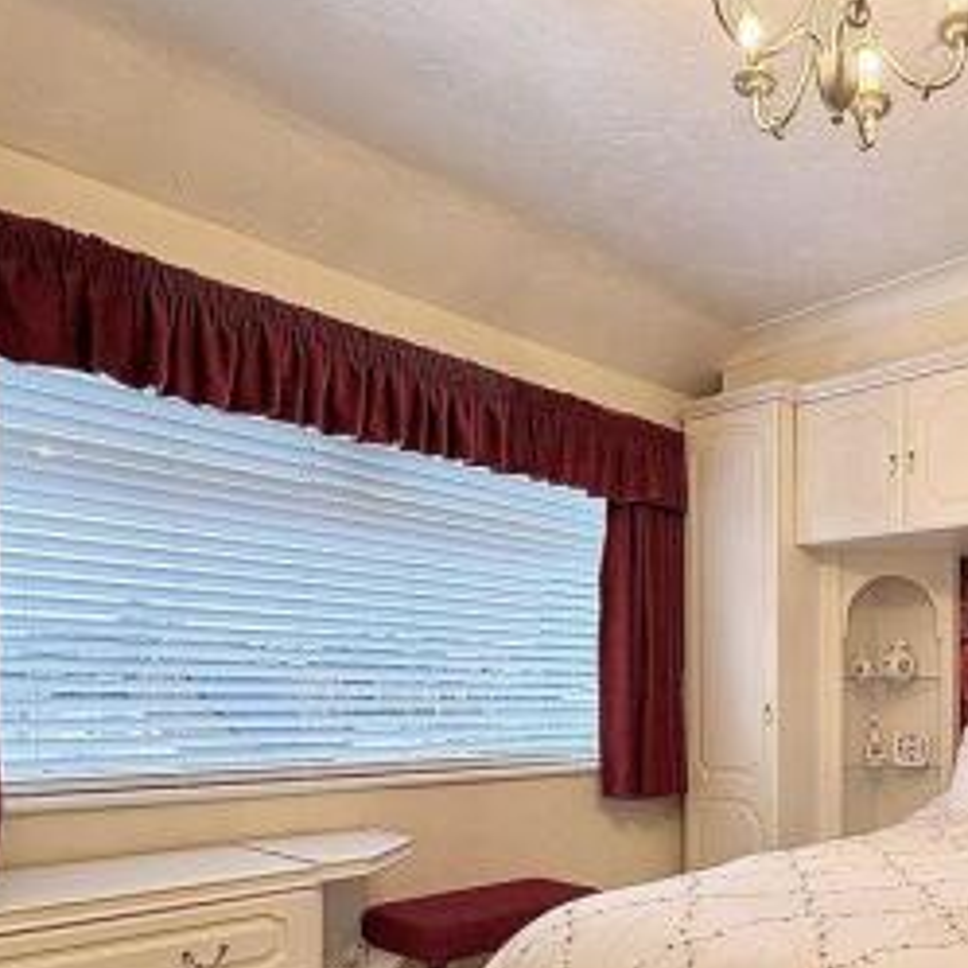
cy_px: 709
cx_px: 834
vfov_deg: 53.5
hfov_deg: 50.6
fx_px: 917
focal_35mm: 29
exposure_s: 1/100
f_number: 2.2
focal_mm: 2.22
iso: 100
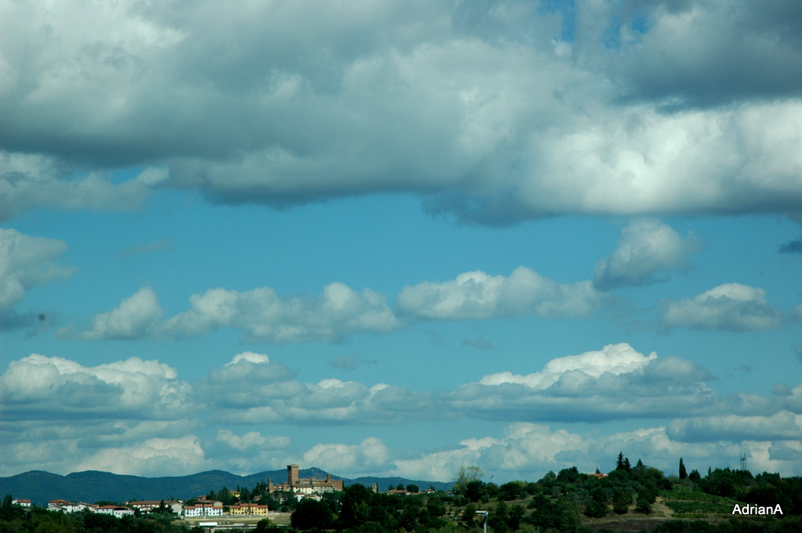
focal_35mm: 105
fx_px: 2337
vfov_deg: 13.0
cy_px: 266
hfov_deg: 19.5
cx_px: 401
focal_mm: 70
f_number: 10
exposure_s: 1/400
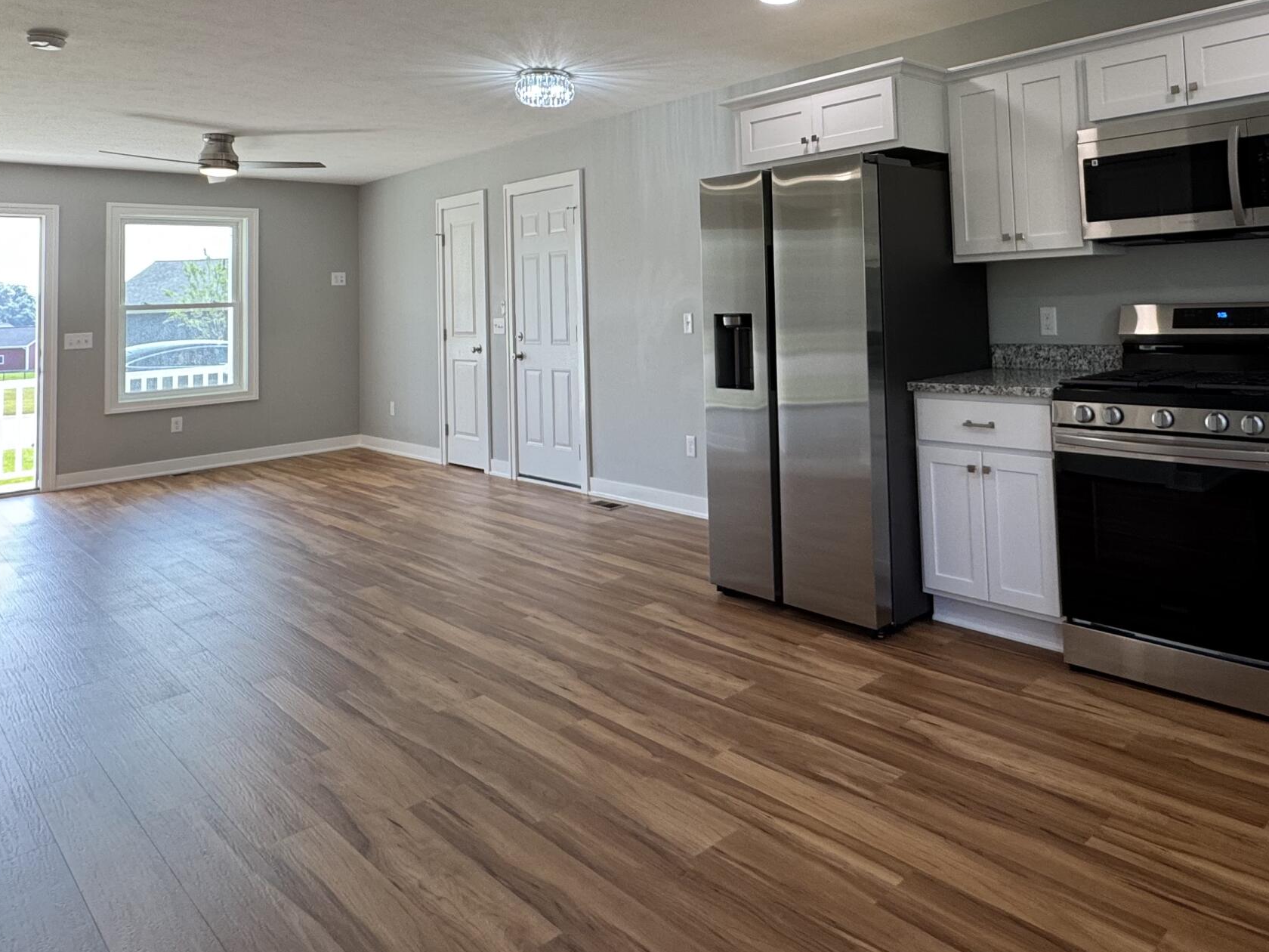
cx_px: 832
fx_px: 916
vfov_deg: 52.5
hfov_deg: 67.7
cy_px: 242
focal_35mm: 25
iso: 100
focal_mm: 2.22
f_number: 2.2
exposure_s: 1/120
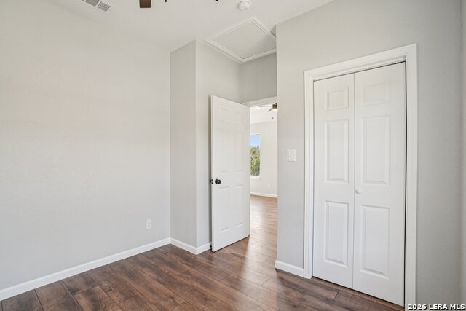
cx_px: 233
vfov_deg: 73.8
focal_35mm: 16
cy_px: 156
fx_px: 207
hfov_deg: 96.7
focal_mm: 16
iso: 400
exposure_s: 1/30
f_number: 8
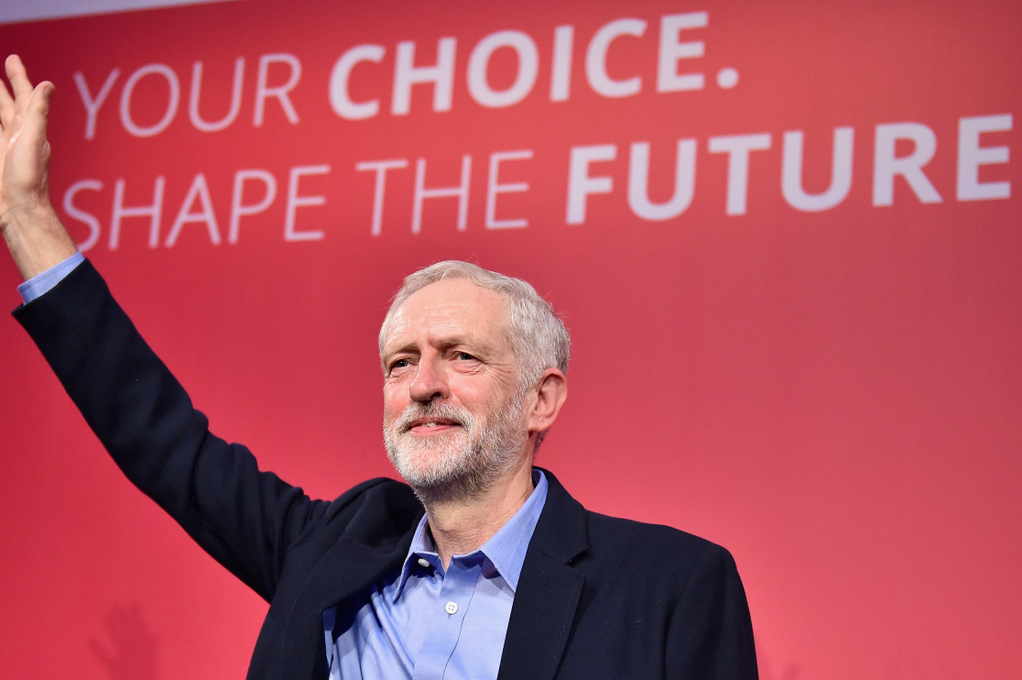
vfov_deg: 31.1
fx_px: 1220
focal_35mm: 43
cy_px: 362
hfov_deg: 45.4
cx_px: 477
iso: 4000
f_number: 2.8
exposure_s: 1/1000
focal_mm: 40
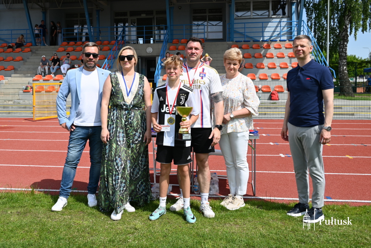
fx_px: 309
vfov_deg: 43.6
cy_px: 124
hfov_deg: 61.9
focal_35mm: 30
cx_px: 186
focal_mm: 30
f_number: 7.1
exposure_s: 1/400
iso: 100
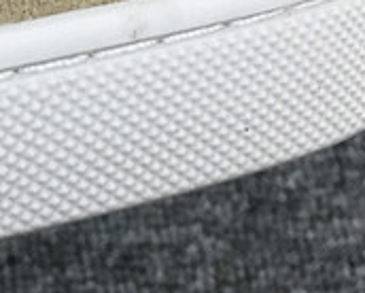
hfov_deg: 15.8
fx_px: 1244
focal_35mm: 115
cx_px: -123
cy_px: -160
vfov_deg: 12.7
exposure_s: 1/25
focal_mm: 4.15
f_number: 2.2
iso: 200
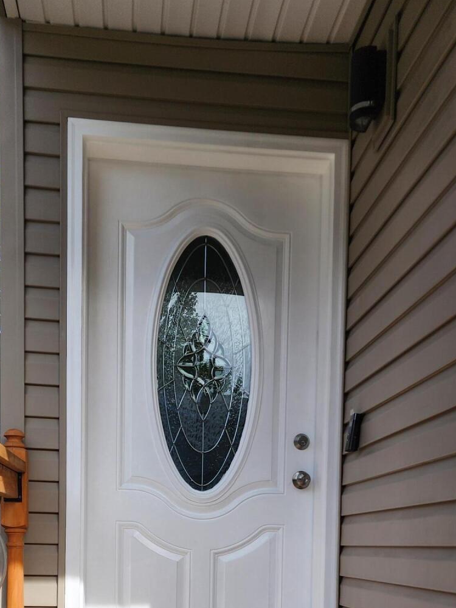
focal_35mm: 46
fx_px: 808
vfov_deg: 38.0
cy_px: 564
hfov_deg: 31.5
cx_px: 227
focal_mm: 6.4
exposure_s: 1/673
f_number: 1.8
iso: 12
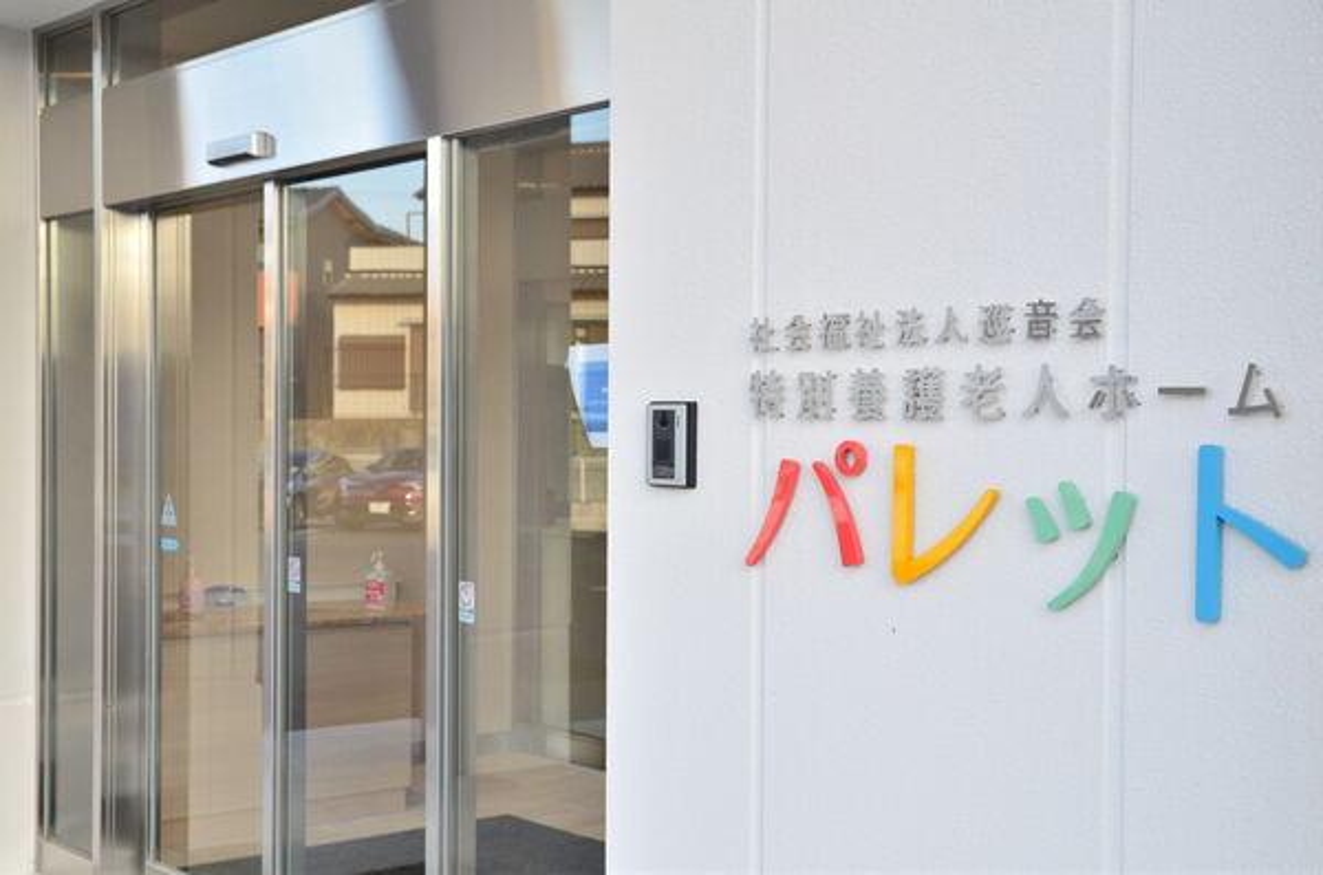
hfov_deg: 39.0
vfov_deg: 26.3
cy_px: 438
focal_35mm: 51
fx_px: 1870
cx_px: 662
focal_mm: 34
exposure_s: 1/250
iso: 400
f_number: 5.6
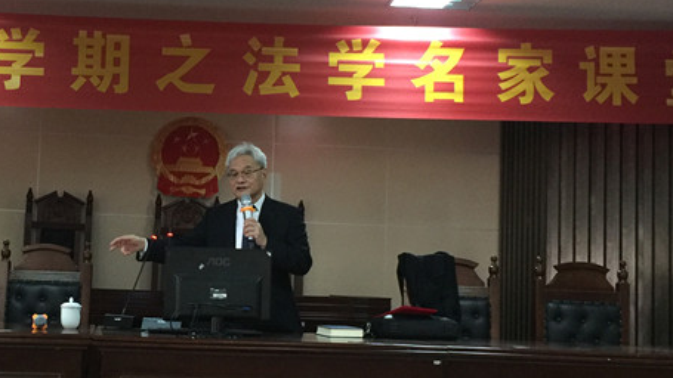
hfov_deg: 35.0
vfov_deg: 20.4
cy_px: 225
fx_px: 1053
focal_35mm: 59
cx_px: 207
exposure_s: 1/17
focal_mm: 4.15
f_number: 2.2
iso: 125
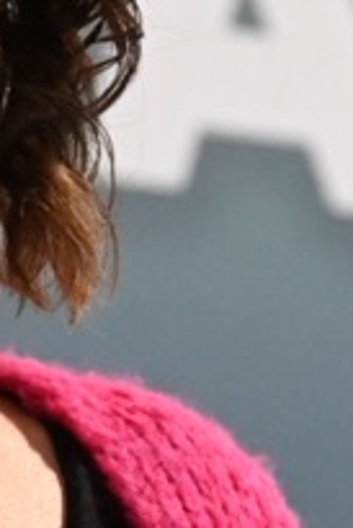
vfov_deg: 3.7
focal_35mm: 554
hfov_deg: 2.5
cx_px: -213
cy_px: 469
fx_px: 8134
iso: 4000
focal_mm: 70
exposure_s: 1/250
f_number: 2.8
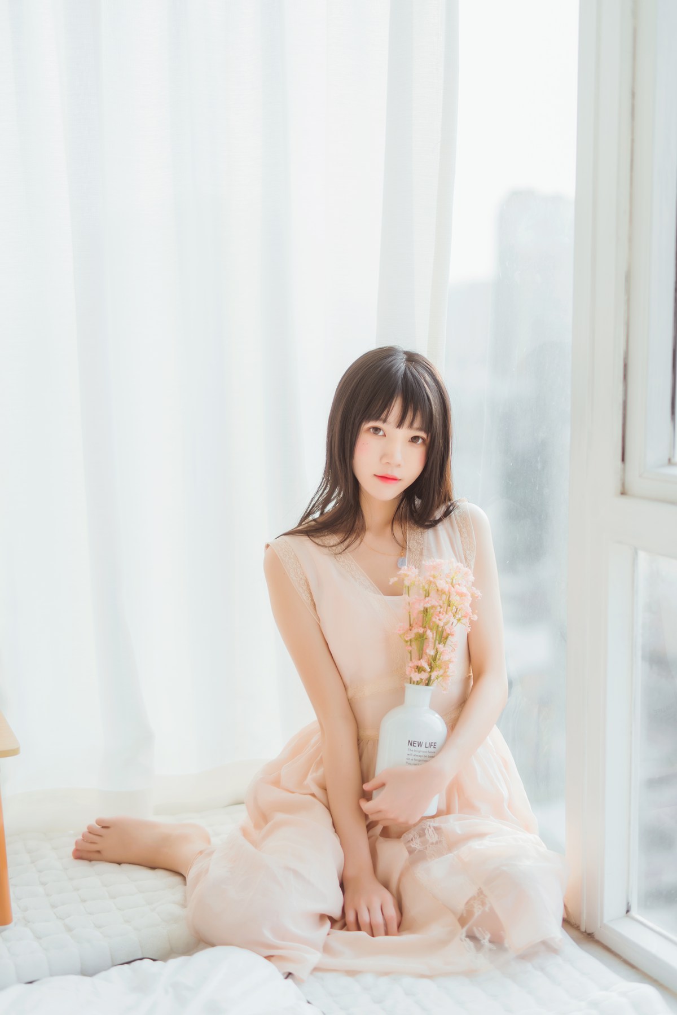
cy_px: 508
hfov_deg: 27.0
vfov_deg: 39.6
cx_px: 338
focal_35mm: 50
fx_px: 1410
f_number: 1.4
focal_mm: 50
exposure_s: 1/400
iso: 100
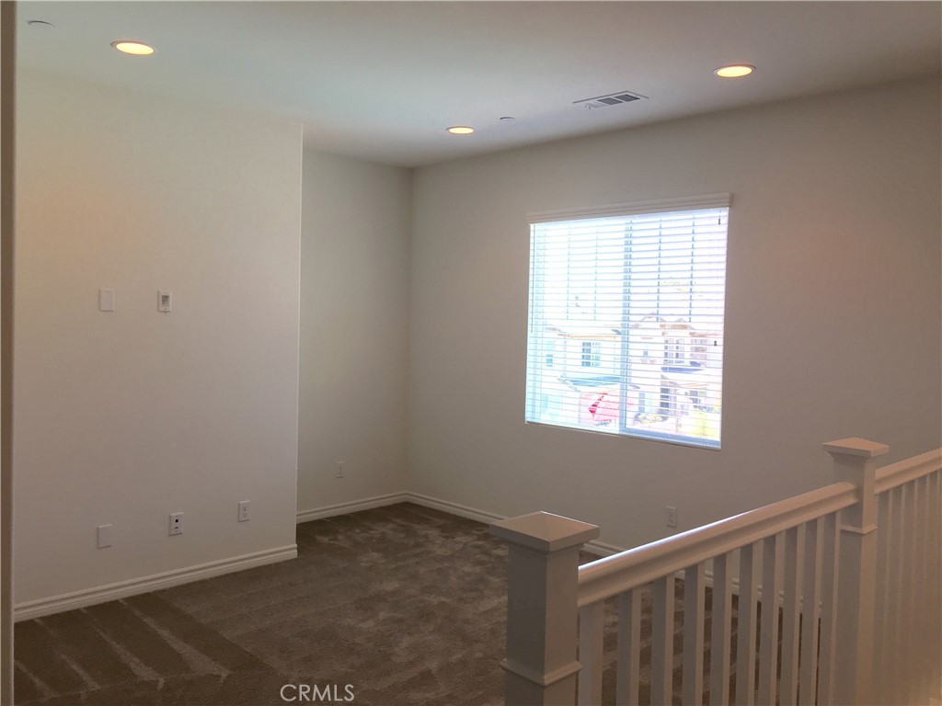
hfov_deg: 61.7
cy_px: 353
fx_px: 789
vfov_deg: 48.2
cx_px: 471
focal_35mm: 29
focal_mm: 4.15
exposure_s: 1/100
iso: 32
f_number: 2.2
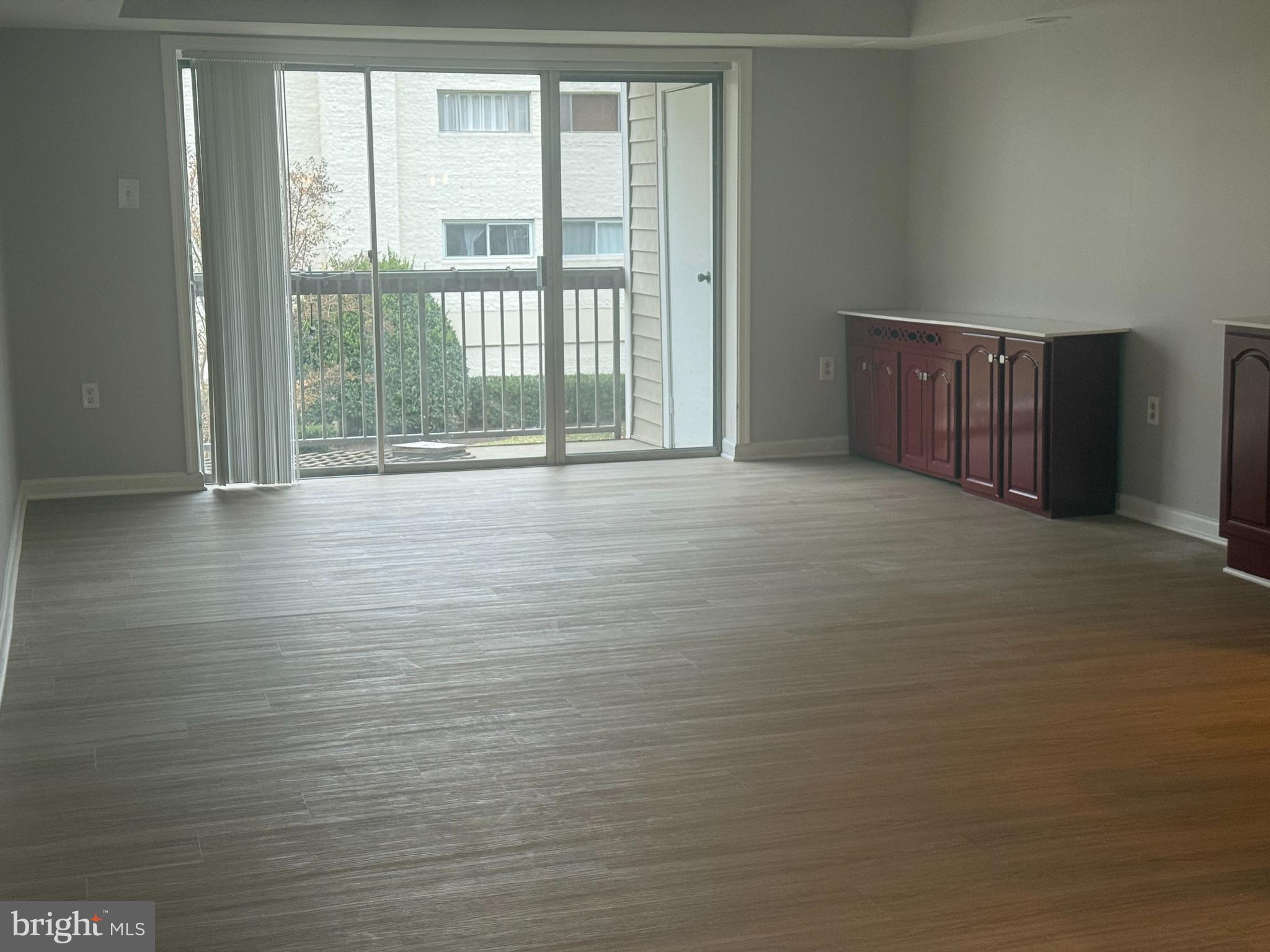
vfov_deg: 30.3
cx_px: 635
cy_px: 476
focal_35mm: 48
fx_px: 1761
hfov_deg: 39.7
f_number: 1.78
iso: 100
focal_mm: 6.76
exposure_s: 1/118
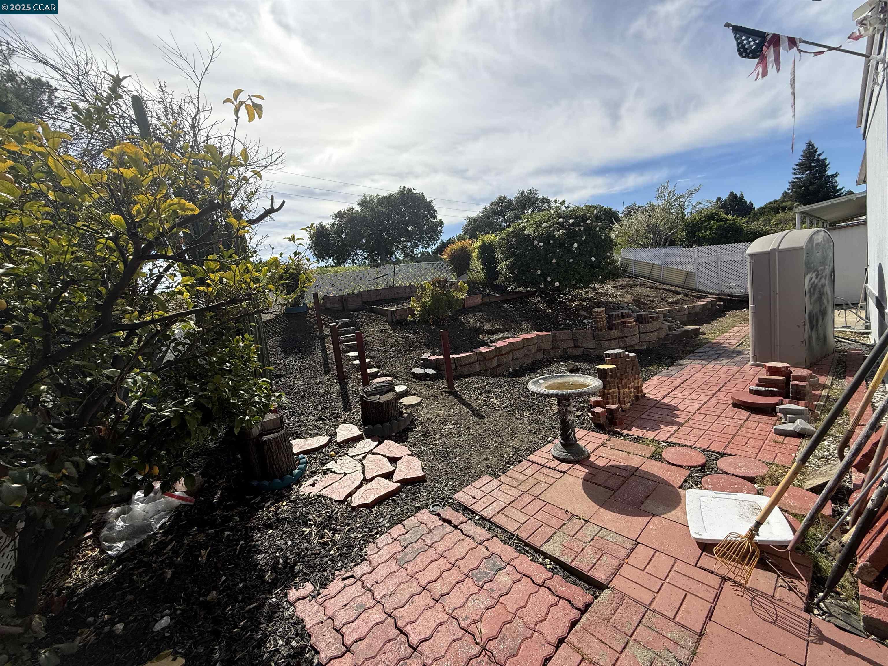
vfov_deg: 85.7
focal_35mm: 14
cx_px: 444
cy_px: 333
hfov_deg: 102.1
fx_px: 359
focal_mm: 2.22
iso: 64
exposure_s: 1/1961
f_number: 2.2
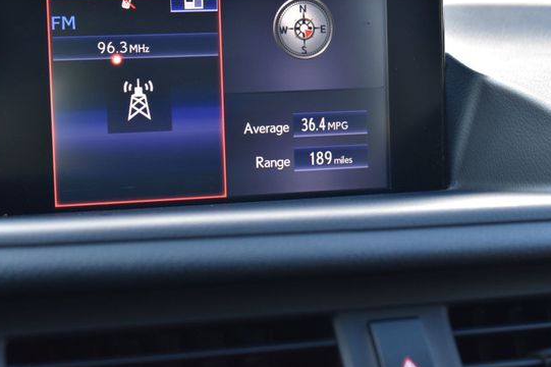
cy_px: 155
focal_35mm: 98
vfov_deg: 14.0
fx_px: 1493
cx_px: 251
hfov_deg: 20.9
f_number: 7.1
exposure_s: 1/25
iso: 400
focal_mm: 55
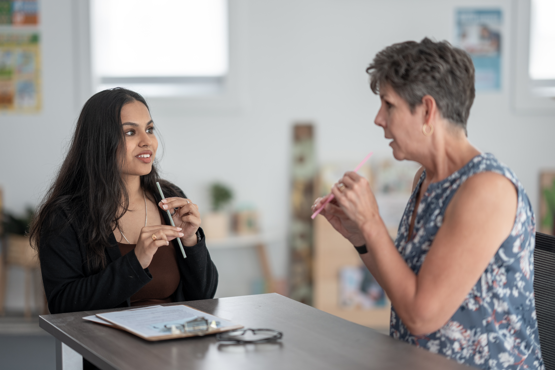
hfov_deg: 23.9
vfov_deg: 16.1
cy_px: 185
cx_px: 278
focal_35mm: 85
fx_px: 1310
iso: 100
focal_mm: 85
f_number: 1.4
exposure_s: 1/320
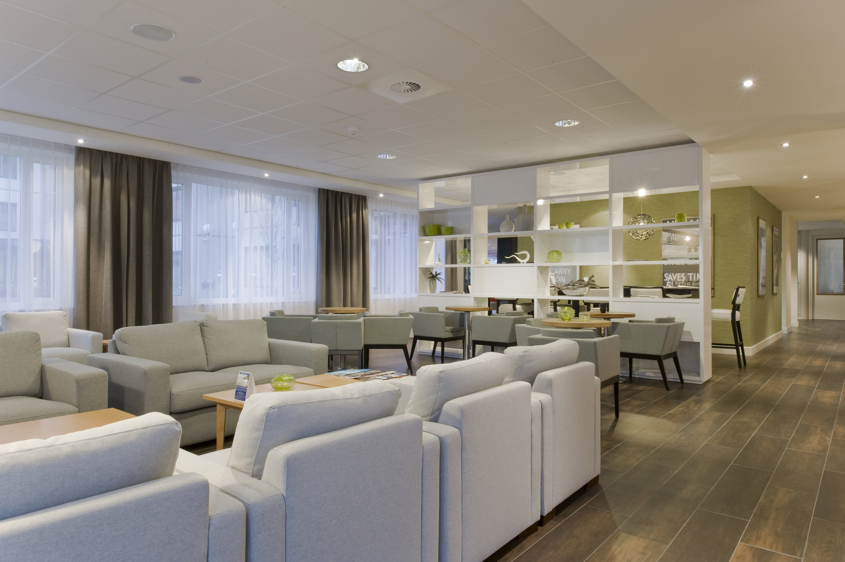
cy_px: 281
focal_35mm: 24
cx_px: 422
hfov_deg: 73.8
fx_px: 563
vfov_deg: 53.1
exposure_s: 5
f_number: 20
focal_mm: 24
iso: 200
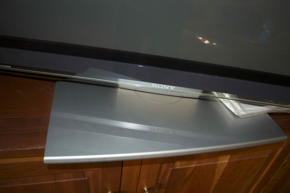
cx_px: 145
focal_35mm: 27
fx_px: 217
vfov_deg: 47.8
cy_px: 96
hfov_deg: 67.4
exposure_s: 1/60
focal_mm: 18
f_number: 3.5
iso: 3200
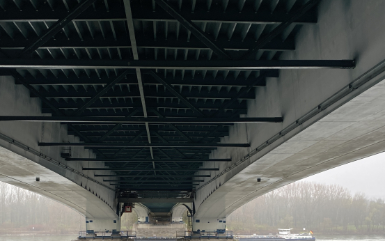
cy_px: 219
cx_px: 171
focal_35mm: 51
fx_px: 535
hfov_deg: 39.5
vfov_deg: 24.6
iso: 40
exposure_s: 1/121
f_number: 1.8
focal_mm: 4.25
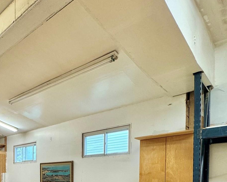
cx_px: 10
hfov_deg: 48.9
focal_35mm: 31
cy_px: 183
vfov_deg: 41.0
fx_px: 208
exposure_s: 1/120
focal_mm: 2.22
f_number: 2.2
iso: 160
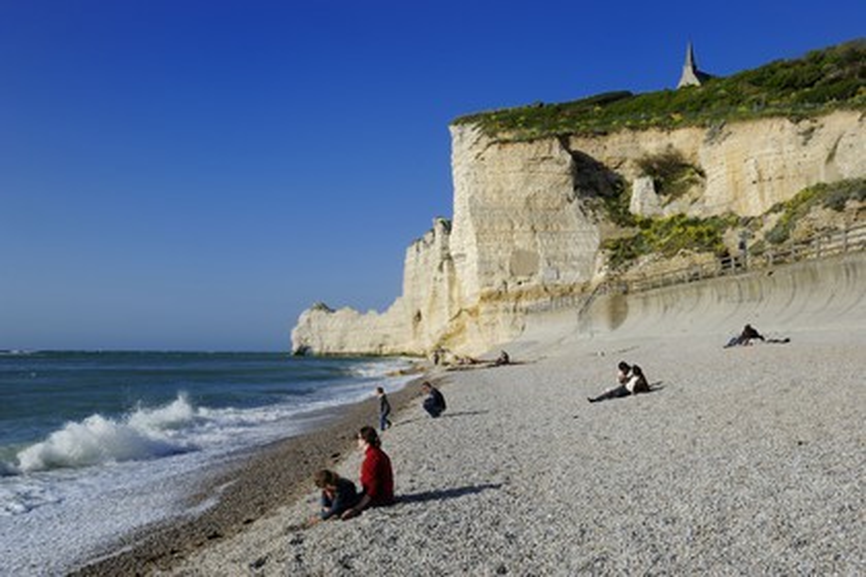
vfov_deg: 37.9
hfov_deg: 54.4
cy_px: 288
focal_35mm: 35
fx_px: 842
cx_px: 433
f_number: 20
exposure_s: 1/160
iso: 200
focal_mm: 35
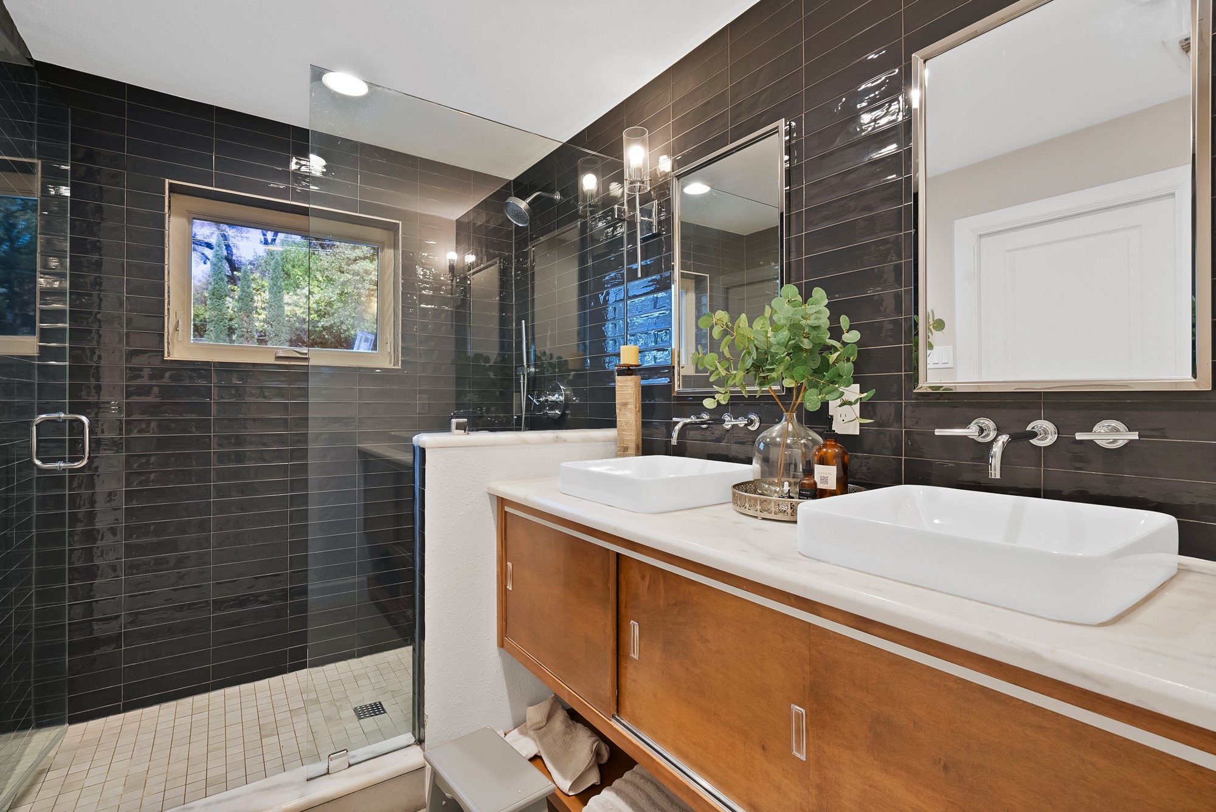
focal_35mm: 16
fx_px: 541
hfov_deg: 96.7
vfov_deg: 73.8
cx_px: 608
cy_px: 406
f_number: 9
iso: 640
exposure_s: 1/3
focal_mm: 16
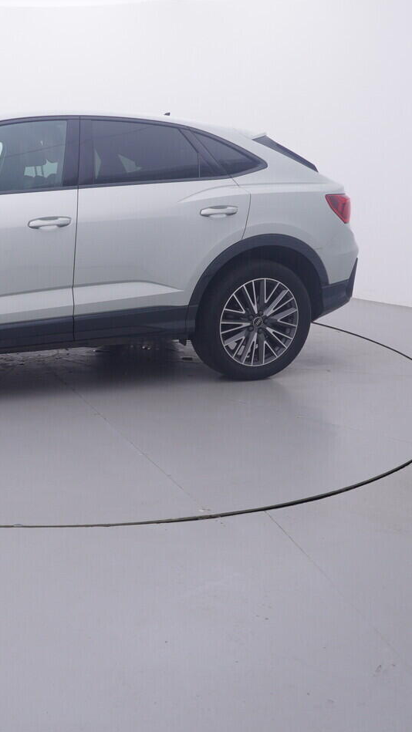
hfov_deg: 30.9
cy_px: 369
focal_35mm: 36
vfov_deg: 55.6
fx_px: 695
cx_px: 11
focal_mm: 15
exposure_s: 1/80
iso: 200
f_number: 5
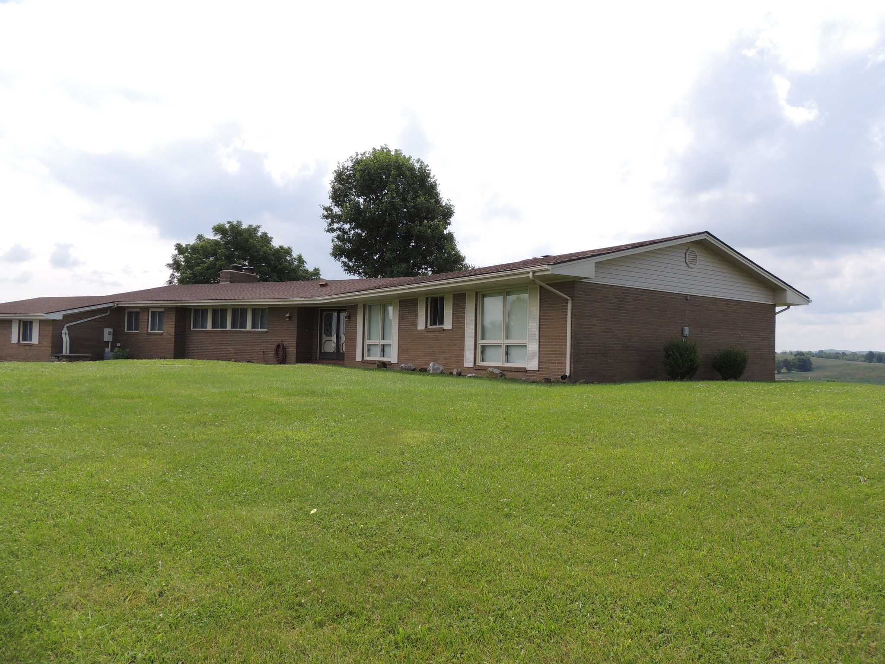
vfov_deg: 56.8
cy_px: 332
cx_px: 442
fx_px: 614
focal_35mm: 24
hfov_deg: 71.6
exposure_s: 1/1000
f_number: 3
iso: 100
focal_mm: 4.3
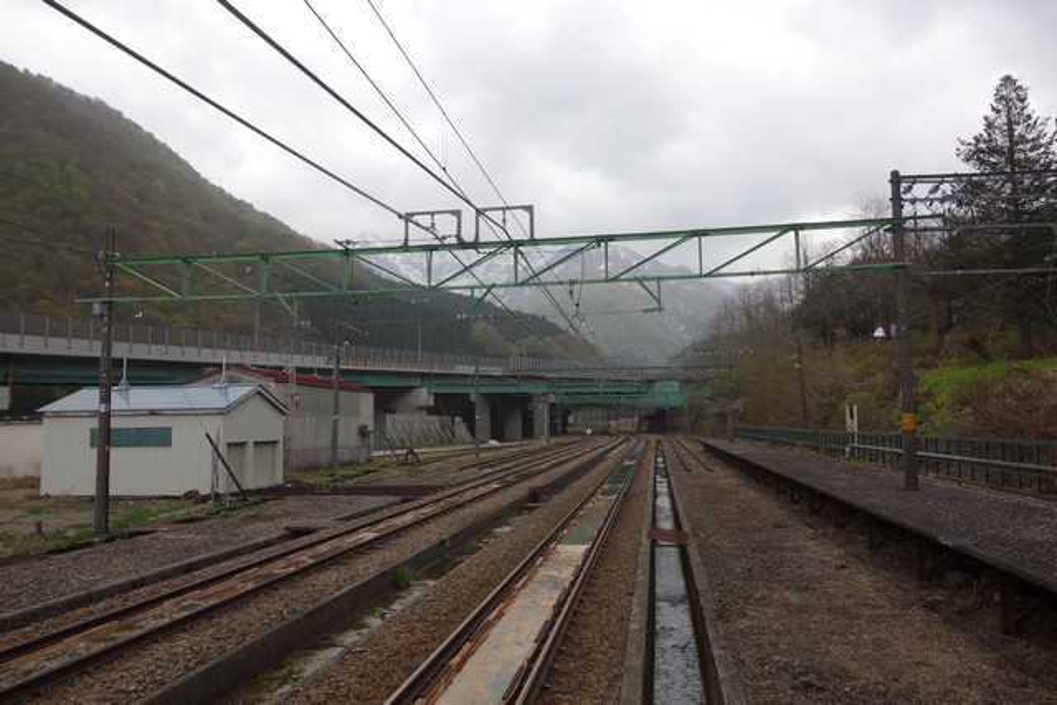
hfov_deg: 65.5
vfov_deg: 46.4
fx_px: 822
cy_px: 352
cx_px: 528
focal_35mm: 28
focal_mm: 10.4
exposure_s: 1/200
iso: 125
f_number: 5.6
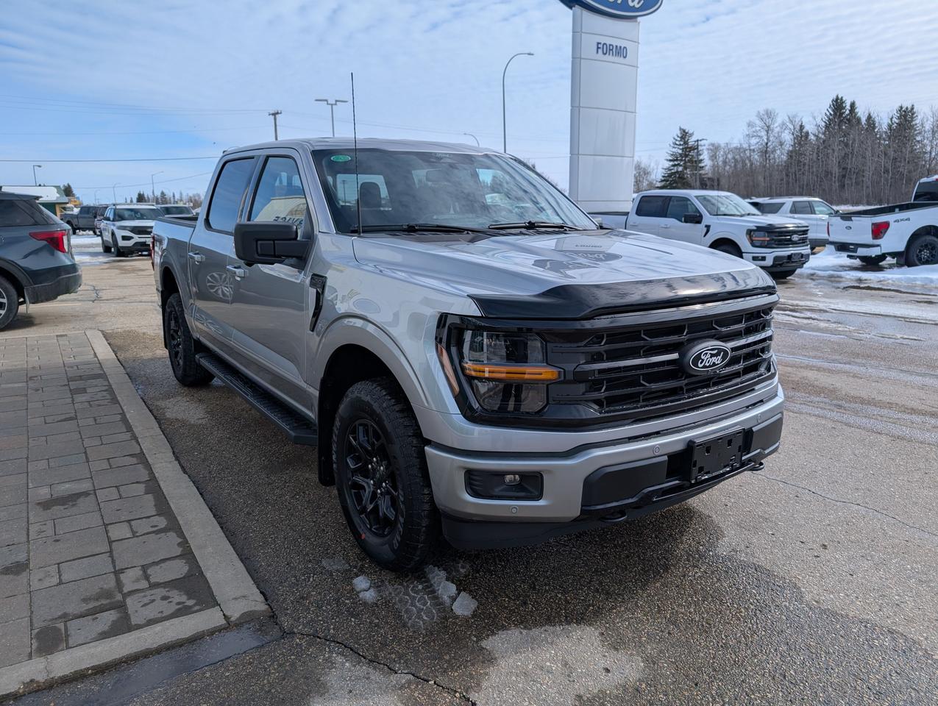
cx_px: 469
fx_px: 651
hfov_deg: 71.5
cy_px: 353
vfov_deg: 56.9
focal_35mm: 24
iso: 20
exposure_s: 1/2119
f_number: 1.68
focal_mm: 6.9
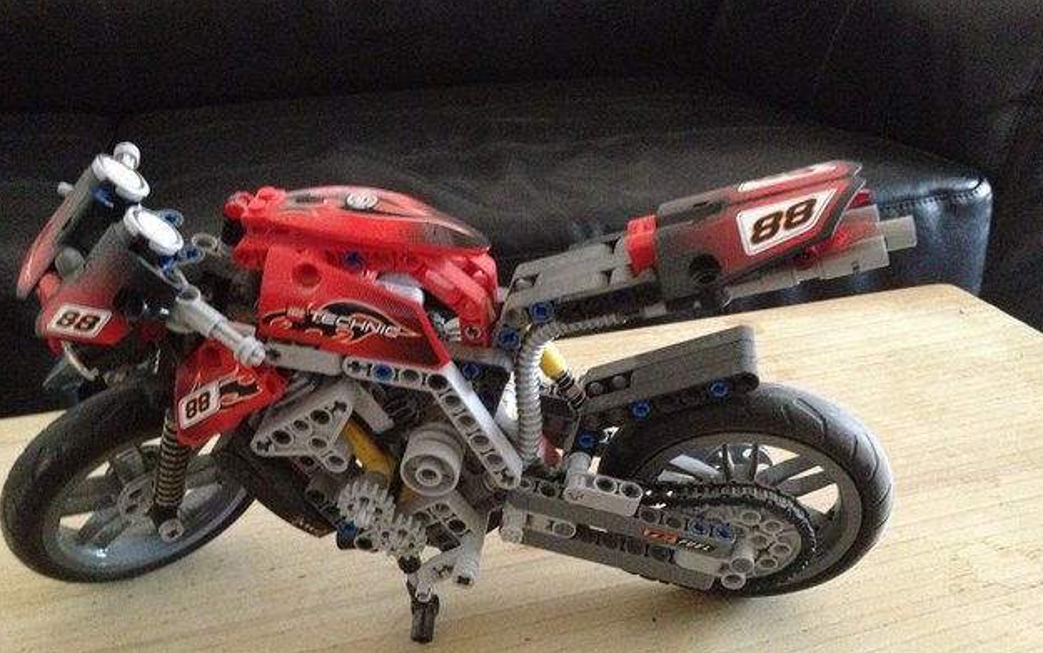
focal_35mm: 38
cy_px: 366
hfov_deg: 51.5
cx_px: 517
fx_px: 1080
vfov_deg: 33.6
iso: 800
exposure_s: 1/15
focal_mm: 4.28
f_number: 2.4
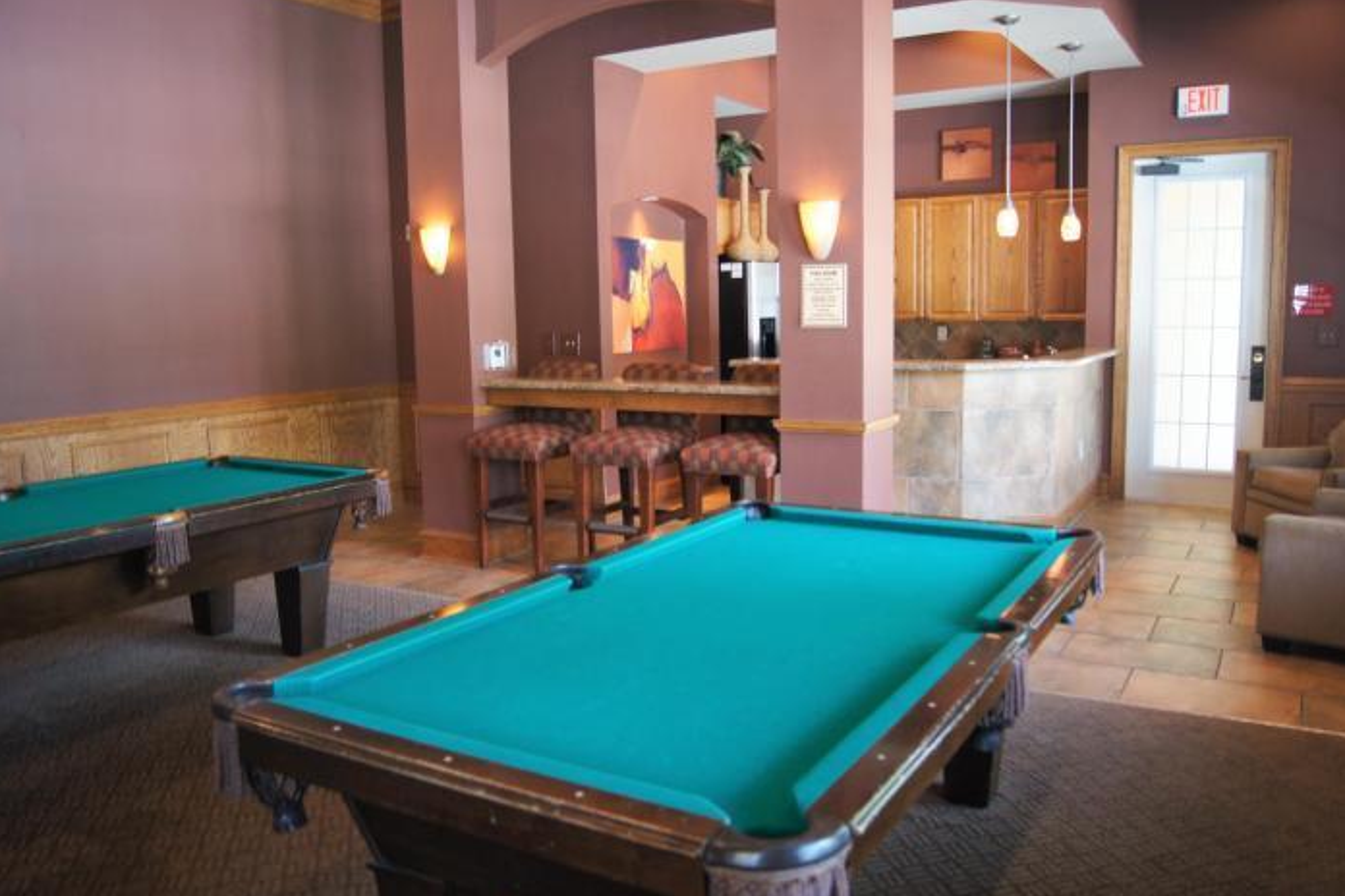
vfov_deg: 46.4
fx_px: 1046
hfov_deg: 65.5
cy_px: 448
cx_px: 692
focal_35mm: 28
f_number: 3.5
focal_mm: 18
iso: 500
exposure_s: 1/30
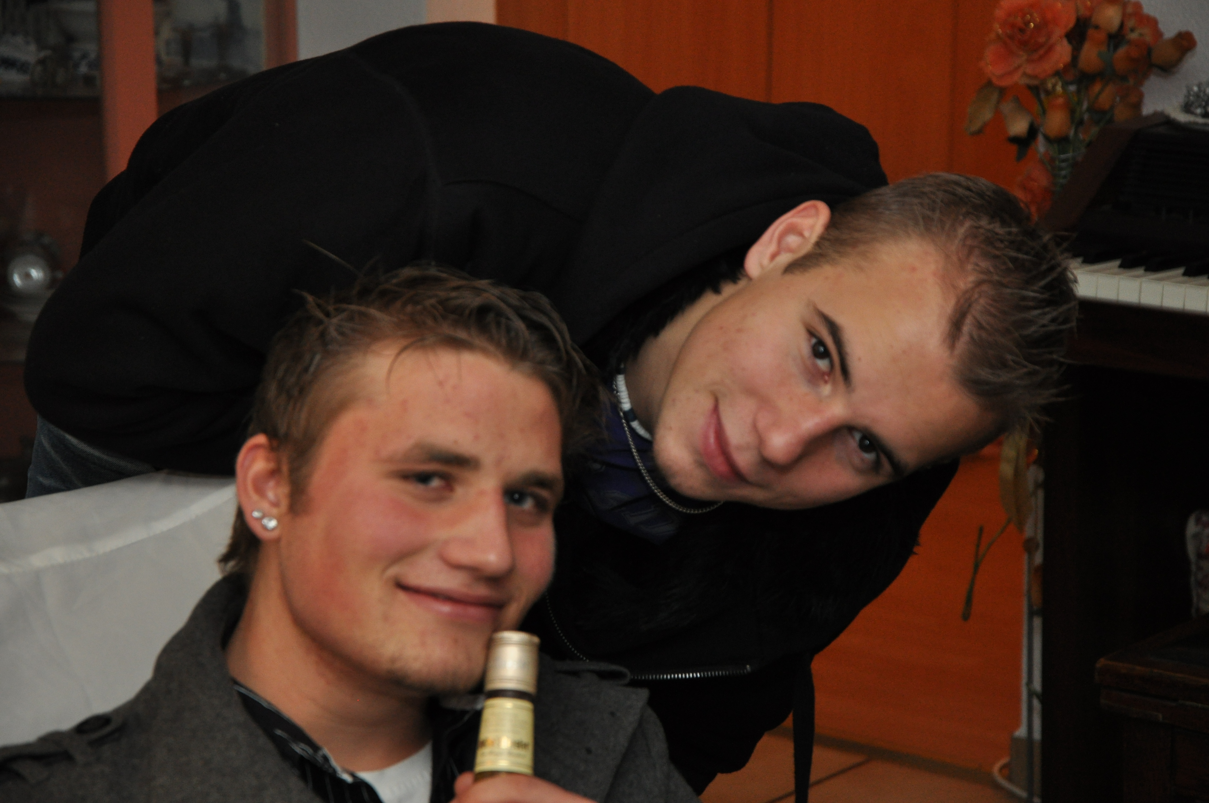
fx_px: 4277
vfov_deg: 10.7
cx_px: 604
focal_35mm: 128
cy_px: 402
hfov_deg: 16.1
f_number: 5.6
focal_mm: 85
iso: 800
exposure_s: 1/60
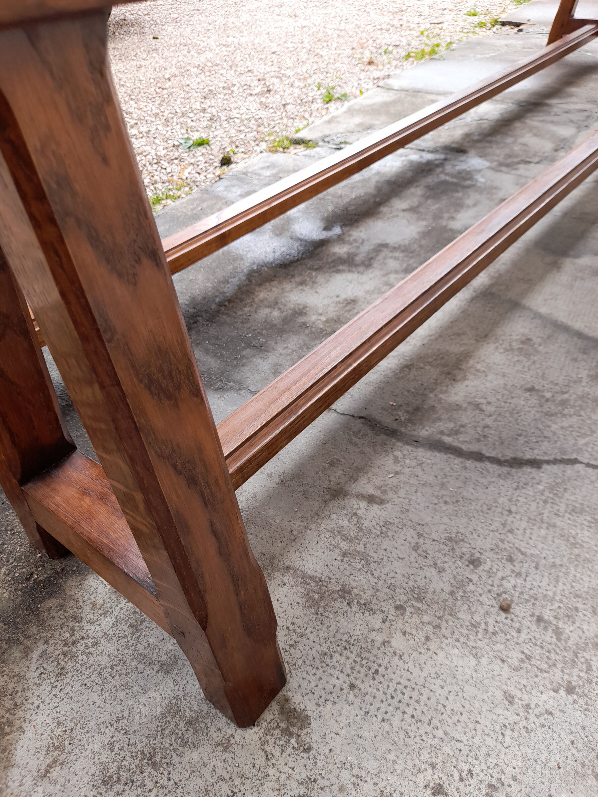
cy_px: 398
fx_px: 576
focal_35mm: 25
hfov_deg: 54.9
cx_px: 299
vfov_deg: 69.4
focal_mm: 4.6
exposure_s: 1/150
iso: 20
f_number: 2
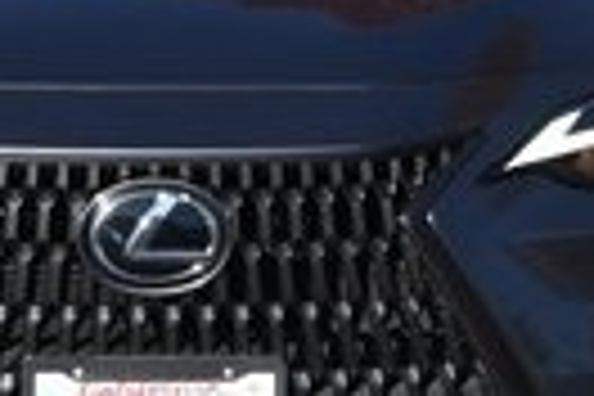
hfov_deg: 6.4
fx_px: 5296
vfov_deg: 4.3
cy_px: 110
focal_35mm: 321
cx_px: 396
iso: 1250
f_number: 14
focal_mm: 44
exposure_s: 1/800
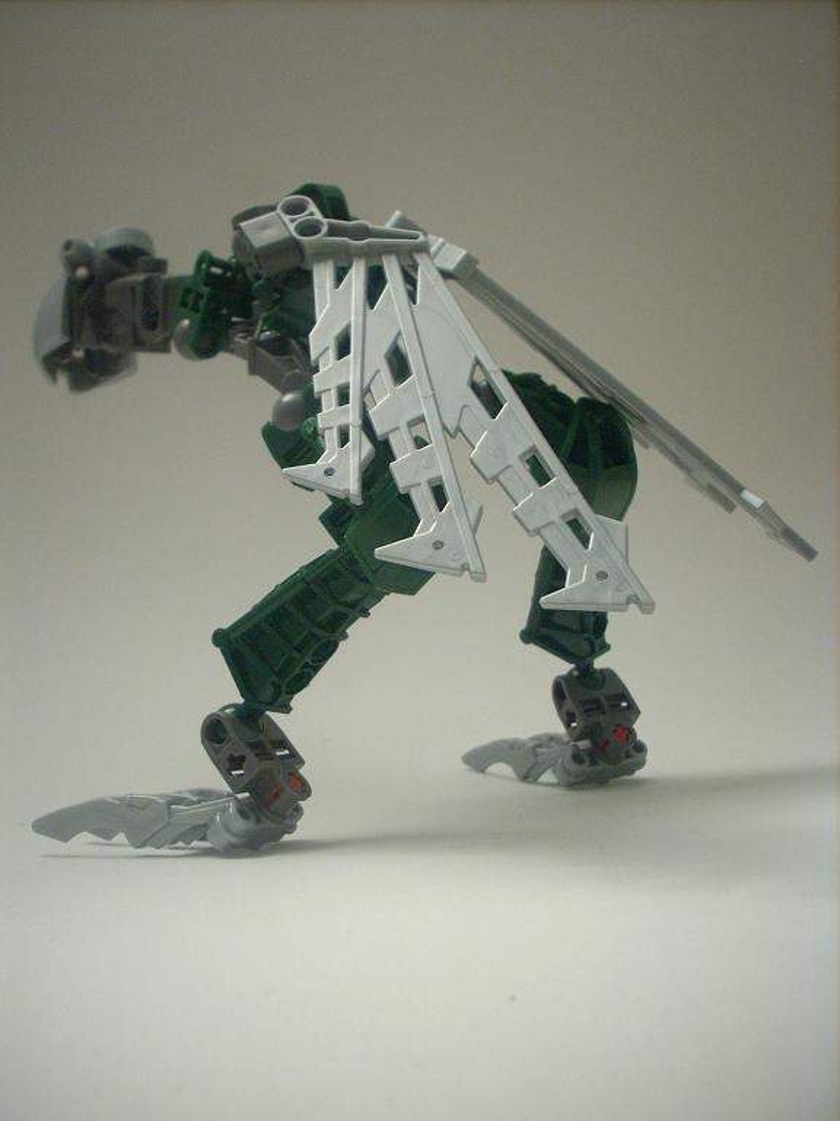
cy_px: 560
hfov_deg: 38.7
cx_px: 420
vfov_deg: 50.1
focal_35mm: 37
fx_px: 1197
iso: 200
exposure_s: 1/5.7
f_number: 2.8
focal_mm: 6.2
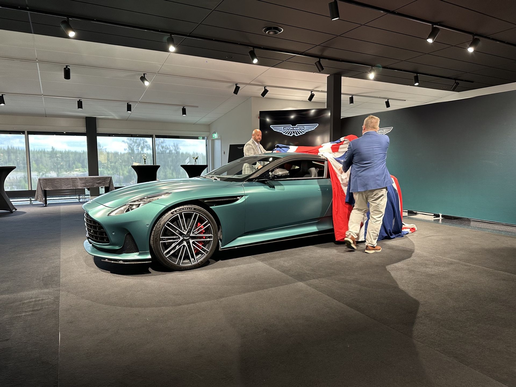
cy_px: 194
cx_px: 258
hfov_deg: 71.6
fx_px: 358
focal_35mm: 24
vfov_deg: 56.8
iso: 200
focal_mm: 6.86
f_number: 1.78
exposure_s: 1/50
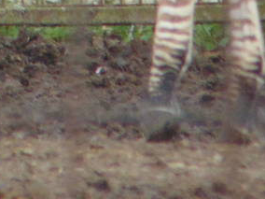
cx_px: -342
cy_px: -347
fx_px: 25026
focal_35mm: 3269
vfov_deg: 0.5
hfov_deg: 0.6
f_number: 5.9
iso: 200
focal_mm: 104
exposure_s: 1/125
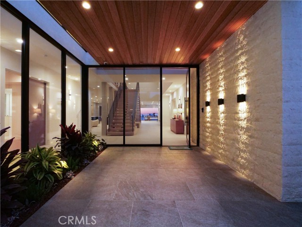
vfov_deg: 78.1
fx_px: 140
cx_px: 151
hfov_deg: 94.5
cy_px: 114
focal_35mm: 16
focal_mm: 8
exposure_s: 1/40
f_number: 8
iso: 3200
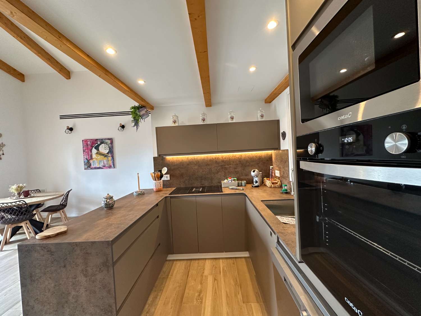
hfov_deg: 102.1
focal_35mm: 14
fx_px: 170
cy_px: 158
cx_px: 210
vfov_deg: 85.7
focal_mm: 2.22
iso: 200
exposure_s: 1/100
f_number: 2.2
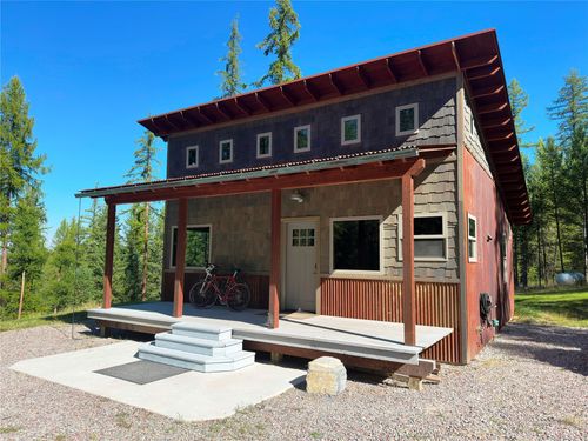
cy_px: 220
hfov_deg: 71.6
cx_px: 294
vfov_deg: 56.8
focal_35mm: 24
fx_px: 408
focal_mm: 6.86
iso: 100
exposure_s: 1/3257
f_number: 1.78
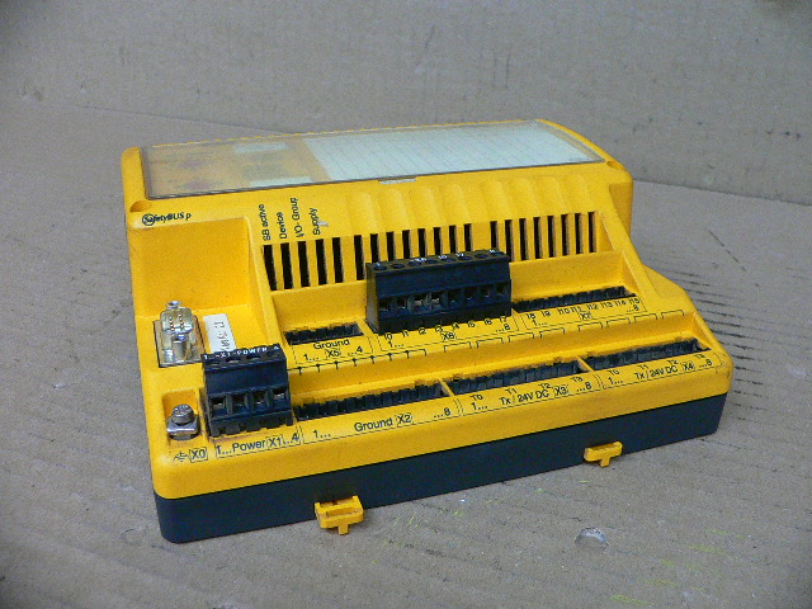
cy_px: 304
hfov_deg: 52.6
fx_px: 821
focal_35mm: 35
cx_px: 406
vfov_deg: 40.7
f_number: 2.8
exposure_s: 1/25
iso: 200
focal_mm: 4.6
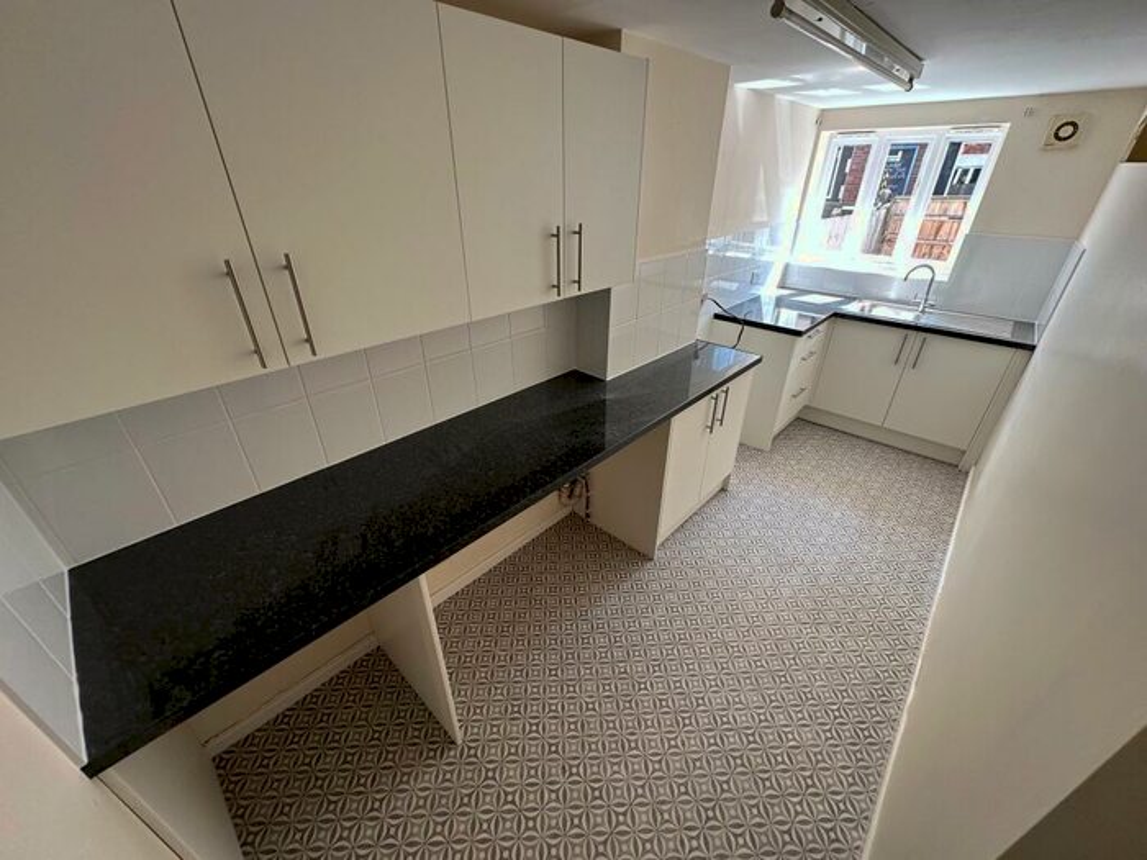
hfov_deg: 102.1
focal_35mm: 14
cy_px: 430
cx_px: 574
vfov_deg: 85.7
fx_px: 464
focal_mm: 2.22
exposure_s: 1/99
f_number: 2.2
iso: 100
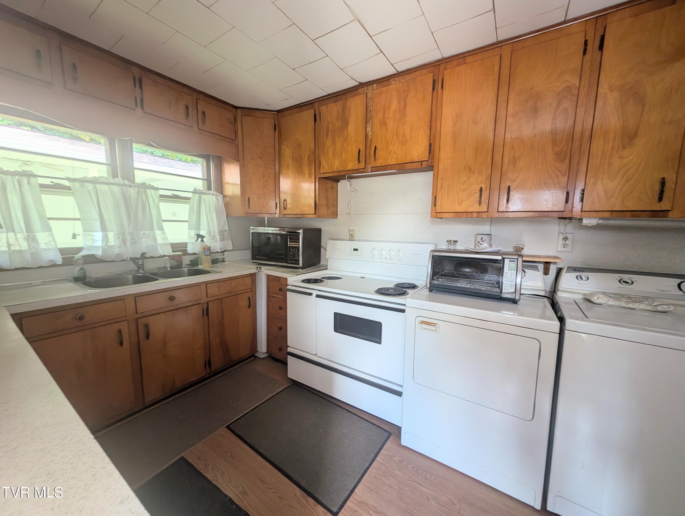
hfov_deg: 110.5
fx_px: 238
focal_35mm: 12
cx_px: 342
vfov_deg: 94.6
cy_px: 258
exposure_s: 1/35
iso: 55
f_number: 1.95
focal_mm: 2.23
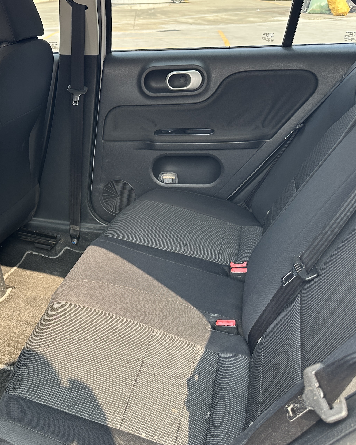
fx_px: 487
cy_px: 241
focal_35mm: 37
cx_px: 68
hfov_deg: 38.5
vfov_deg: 49.0
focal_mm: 6.86
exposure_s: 1/289
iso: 80
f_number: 1.78
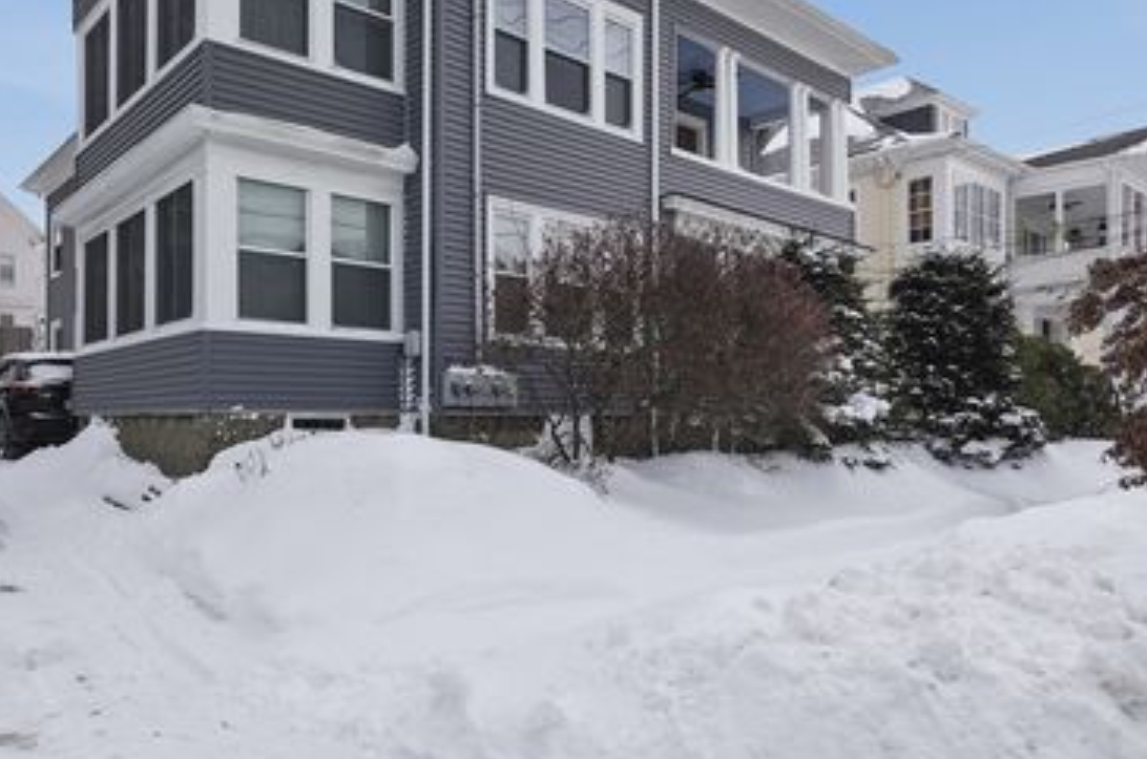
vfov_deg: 54.5
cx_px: 372
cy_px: 261
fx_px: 721
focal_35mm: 23
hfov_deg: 74.3
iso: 800
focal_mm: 11
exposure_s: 1/4000
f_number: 7.1
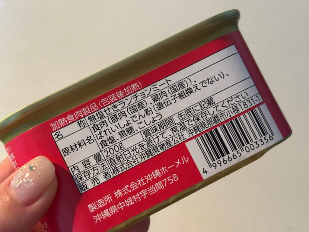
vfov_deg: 28.0
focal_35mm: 52
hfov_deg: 36.8
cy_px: 116
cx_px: 154
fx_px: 464
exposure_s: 1/40
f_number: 1.6
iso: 320
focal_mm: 5.96
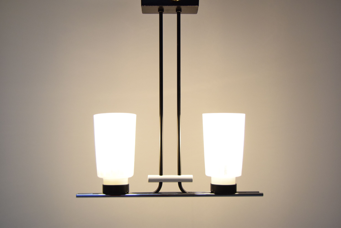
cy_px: 114
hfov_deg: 42.3
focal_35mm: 46
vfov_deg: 29.0
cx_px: 170
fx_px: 441
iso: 1600
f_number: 4.2
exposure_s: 1/60
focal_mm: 31
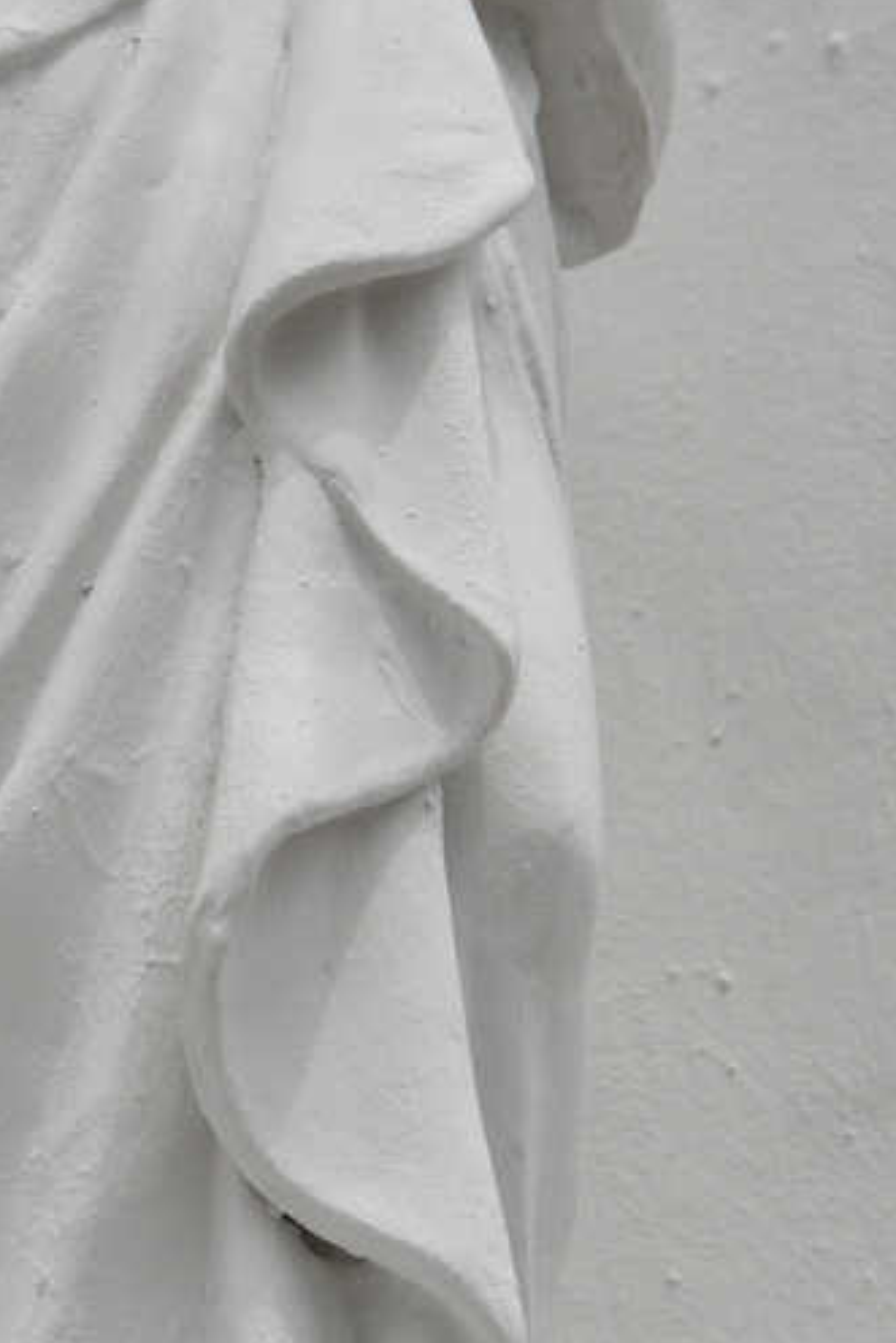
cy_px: 395
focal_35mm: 413
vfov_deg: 5.0
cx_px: 214
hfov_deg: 3.3
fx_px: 15407
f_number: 9
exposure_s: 1/320
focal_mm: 160
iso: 100
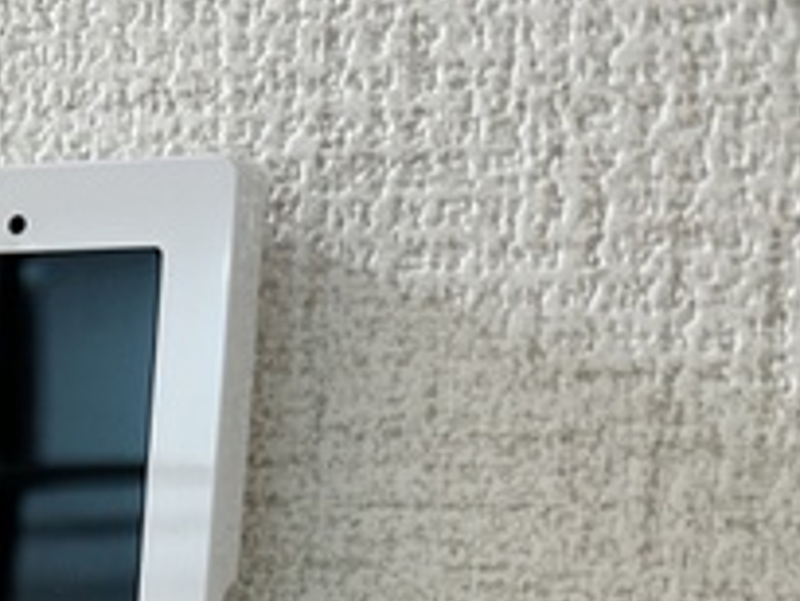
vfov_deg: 16.4
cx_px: -297
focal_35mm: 82
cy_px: 900
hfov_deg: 21.2
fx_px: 1896
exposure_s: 1/60
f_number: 1.78
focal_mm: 6.86
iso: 160
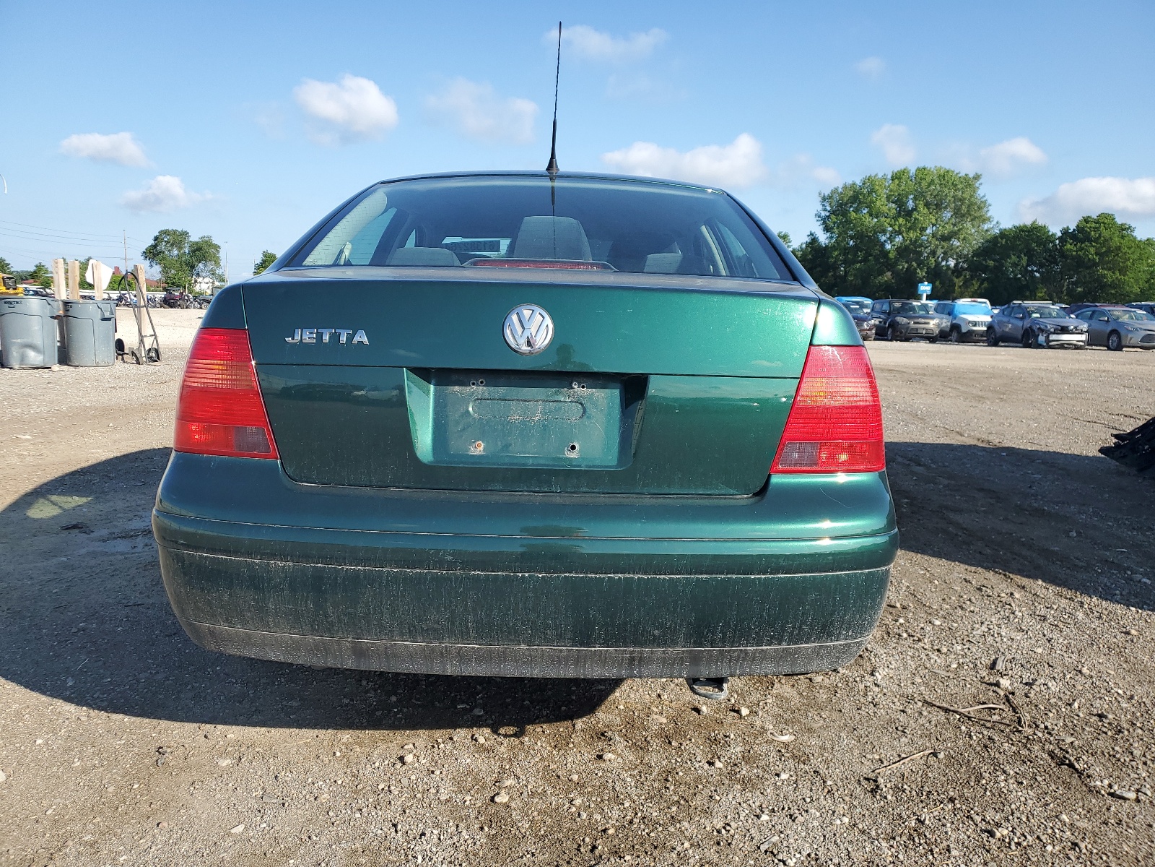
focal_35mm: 26
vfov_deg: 53.1
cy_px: 434
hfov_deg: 67.3
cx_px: 578
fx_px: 868
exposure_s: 1/2000
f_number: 1.5
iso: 50
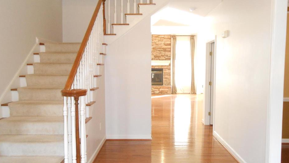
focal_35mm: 31
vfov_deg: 37.7
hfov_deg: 62.6
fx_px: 238
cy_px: 84
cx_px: 150
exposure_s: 1/25
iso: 500
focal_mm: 4.6
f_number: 3.5
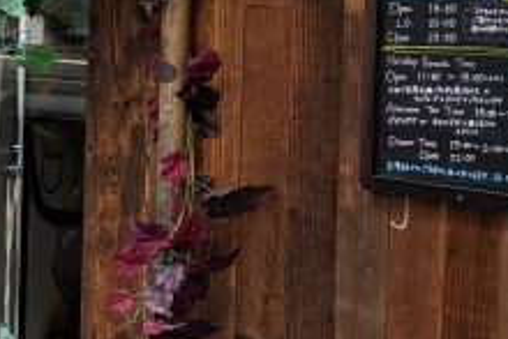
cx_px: -436
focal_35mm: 153
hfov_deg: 12.2
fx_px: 2160
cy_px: -42
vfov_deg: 8.9
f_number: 1.8
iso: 52
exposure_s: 1/340
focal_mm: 4.44
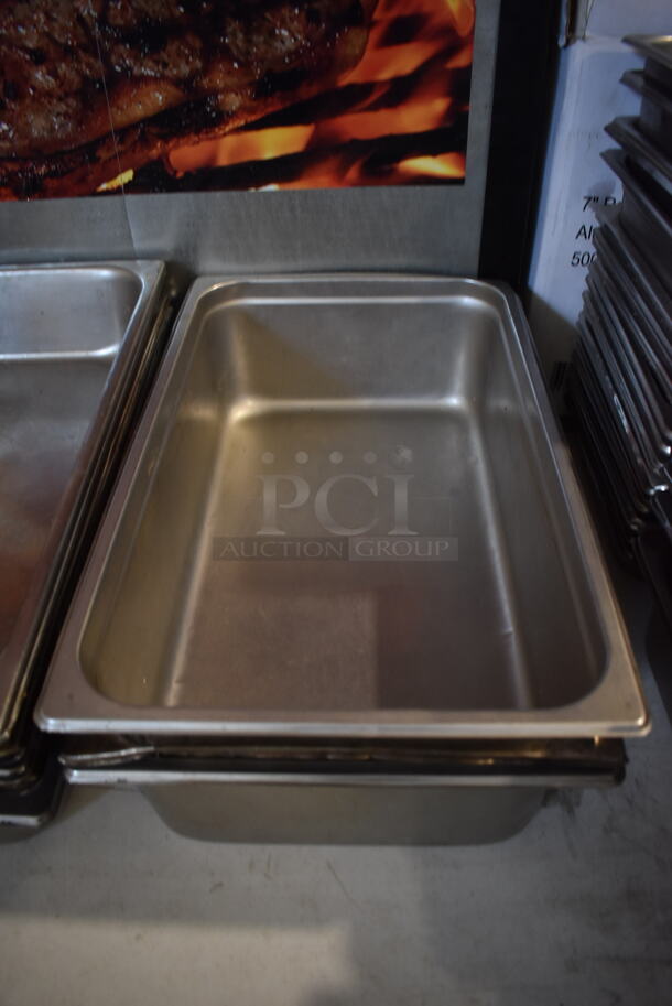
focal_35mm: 27
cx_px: 336
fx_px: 755
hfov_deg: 48.0
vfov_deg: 67.3
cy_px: 503
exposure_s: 1/125
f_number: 3.5
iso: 1000
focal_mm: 18
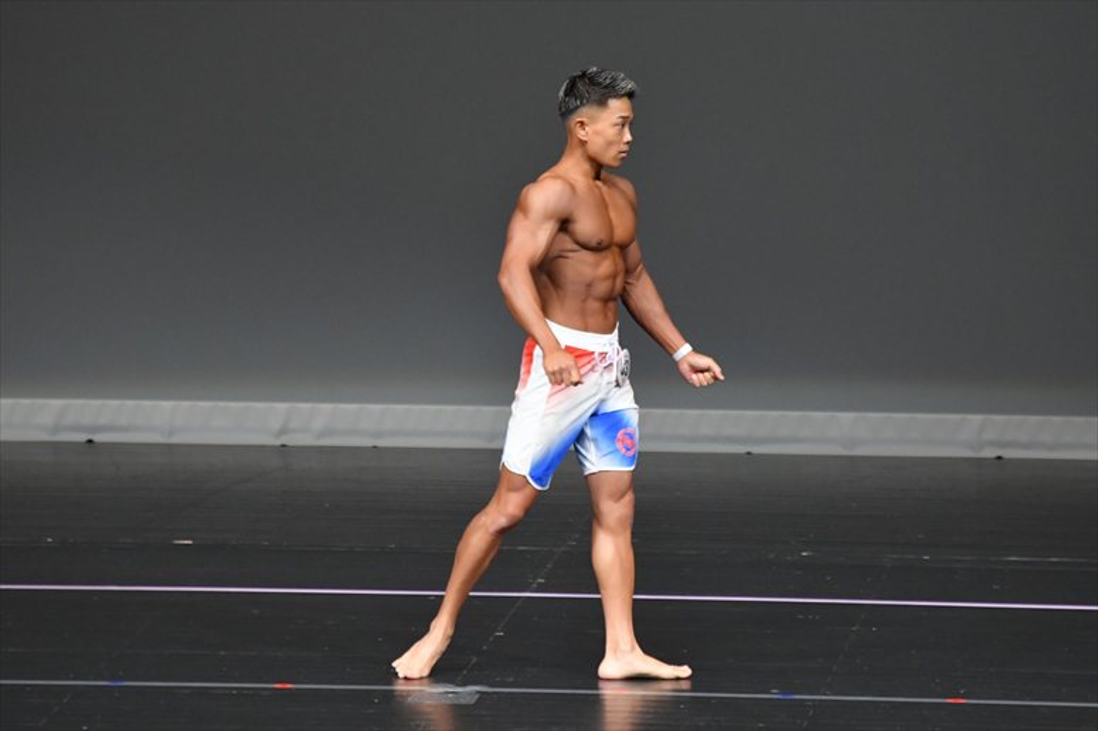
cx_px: 549
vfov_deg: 4.0
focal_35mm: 345
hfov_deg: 6.0
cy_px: 366
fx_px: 10518
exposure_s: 1/400
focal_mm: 230
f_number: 5.6
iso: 4000
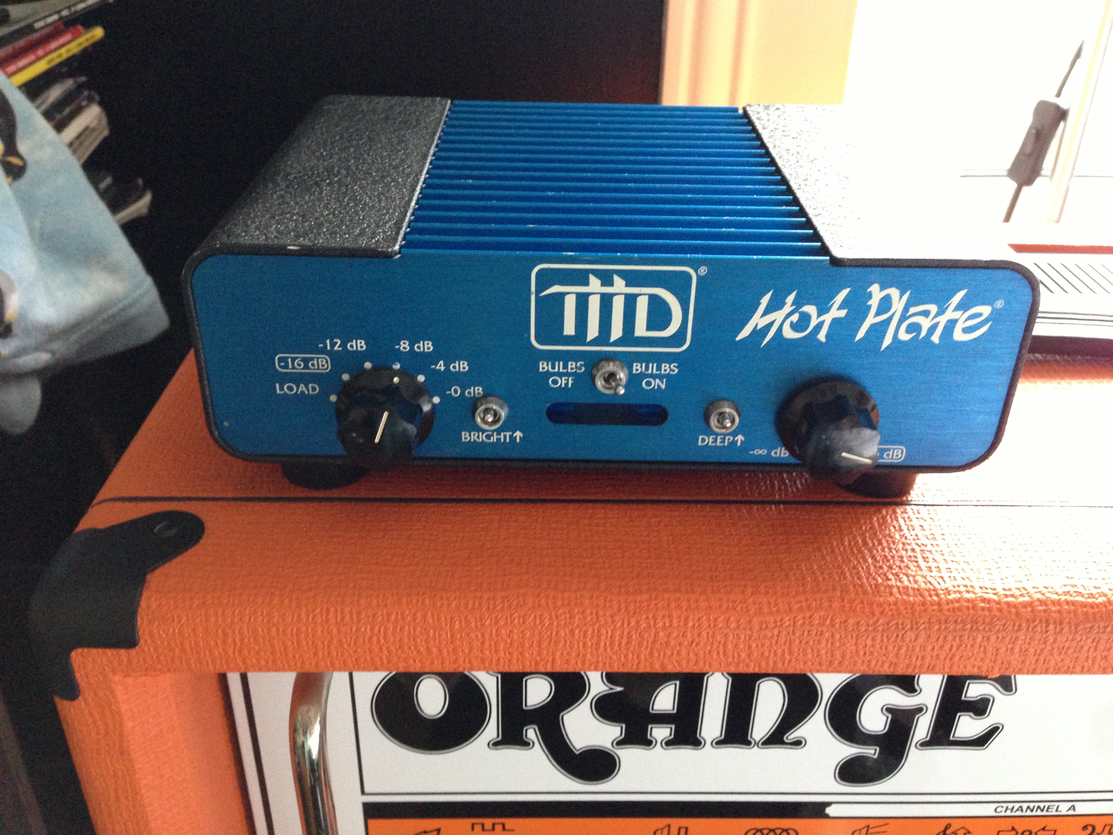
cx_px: 556
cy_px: 418
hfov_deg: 55.4
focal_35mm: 33
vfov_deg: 42.9
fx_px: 1061
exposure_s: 1/15
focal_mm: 4.13
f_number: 2.4
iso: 400
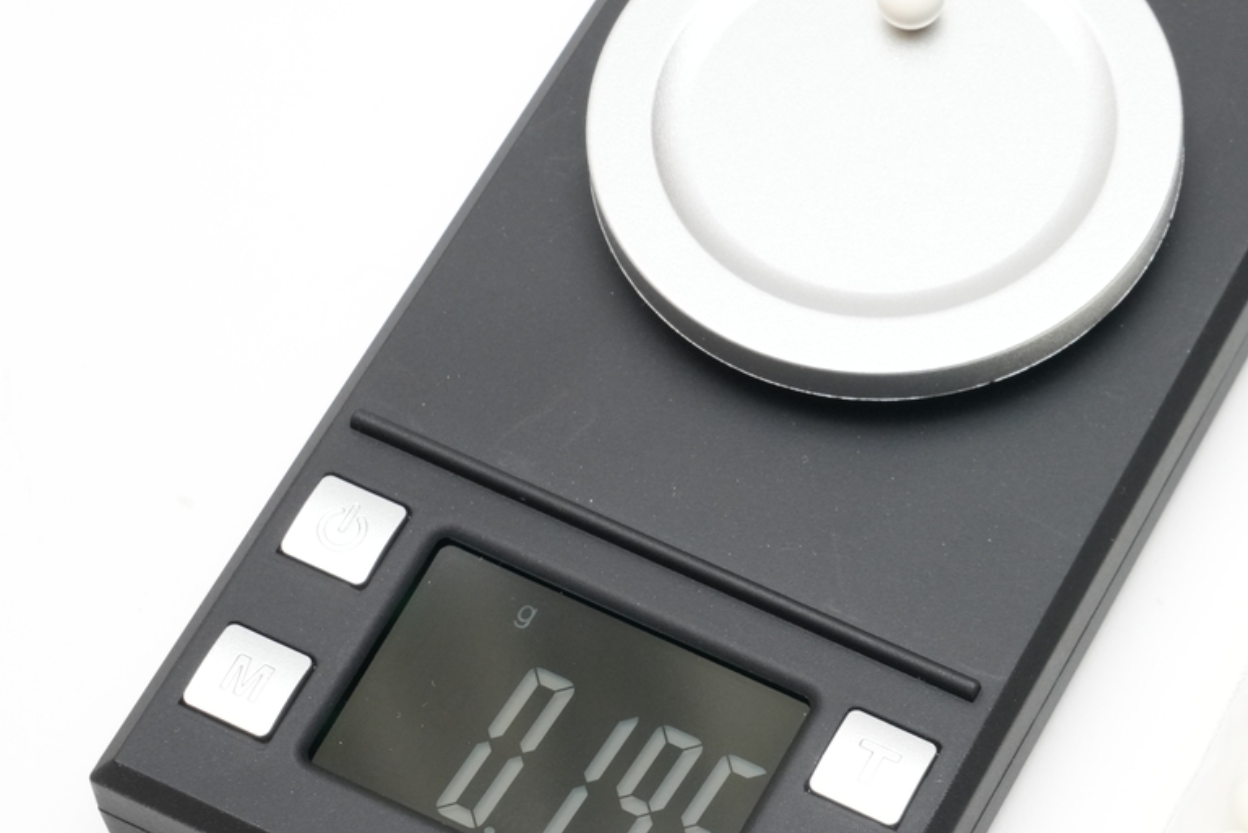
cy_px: 461
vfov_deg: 9.9
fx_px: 4819
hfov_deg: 14.7
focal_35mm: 139
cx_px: 1026
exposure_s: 1/60
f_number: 18
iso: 1600
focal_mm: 66
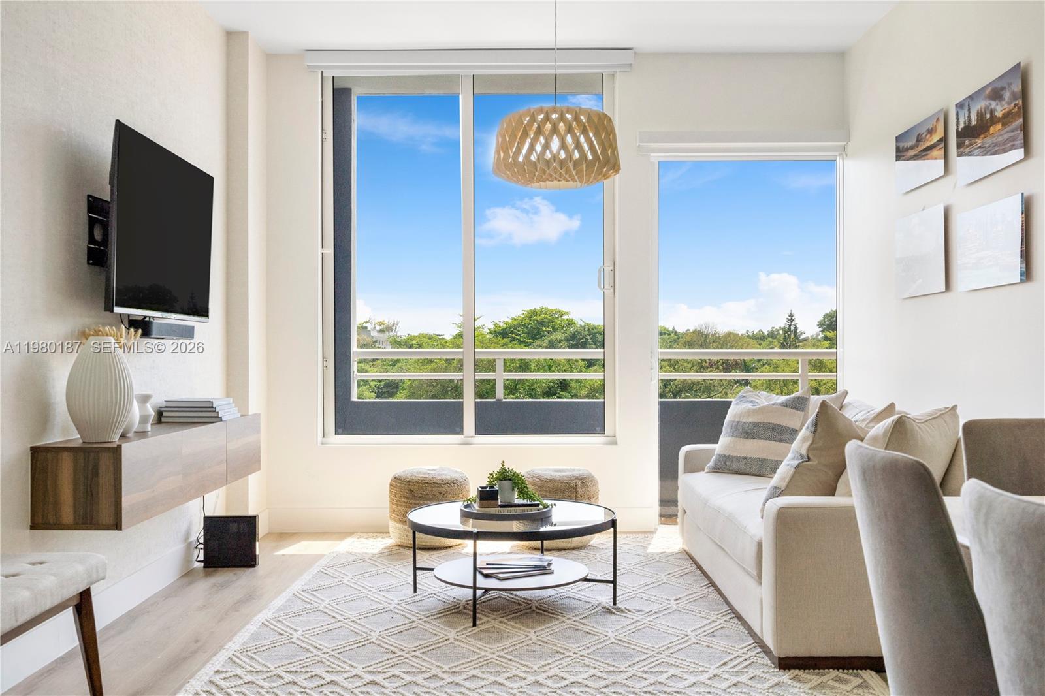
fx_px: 1016
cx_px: 522
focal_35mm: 35
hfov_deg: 54.4
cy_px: 348
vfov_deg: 37.8
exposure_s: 1/640
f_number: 8
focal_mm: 35
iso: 500
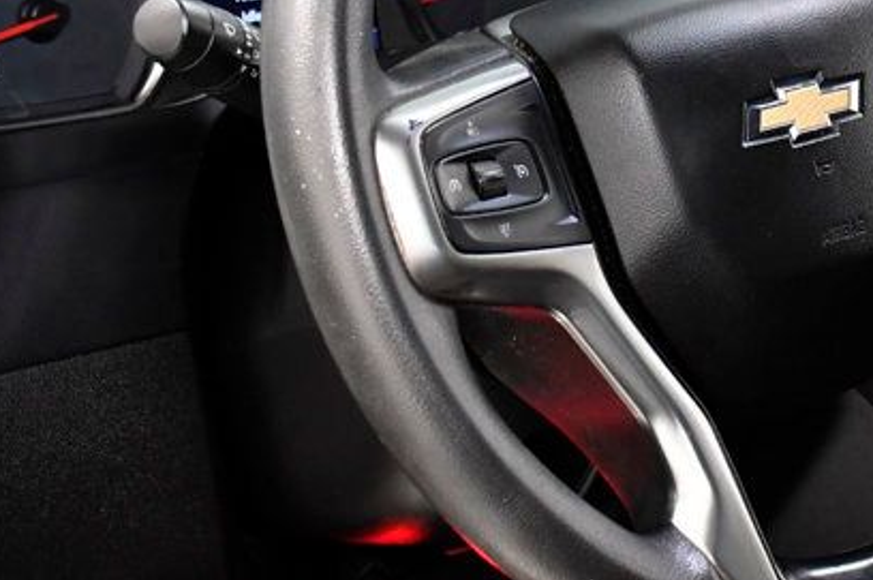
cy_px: 111
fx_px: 2374
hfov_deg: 20.4
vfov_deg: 13.9
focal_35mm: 98
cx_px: 809
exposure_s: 1/100
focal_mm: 26
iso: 2500
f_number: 4.5
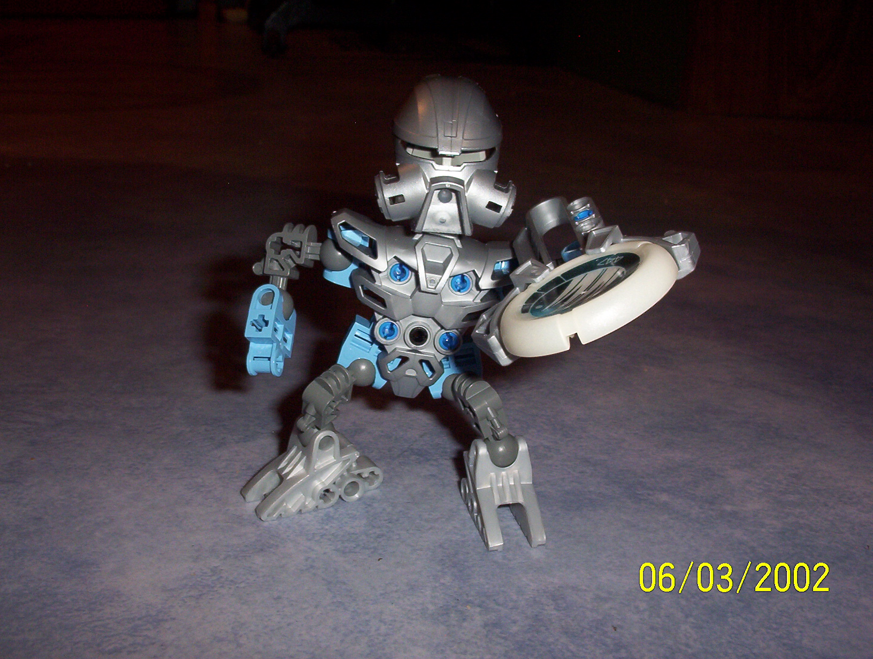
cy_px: 330
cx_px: 436
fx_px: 986
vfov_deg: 37.0
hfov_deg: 47.8
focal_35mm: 39
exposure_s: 1/30
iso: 140
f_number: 4.5
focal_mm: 6
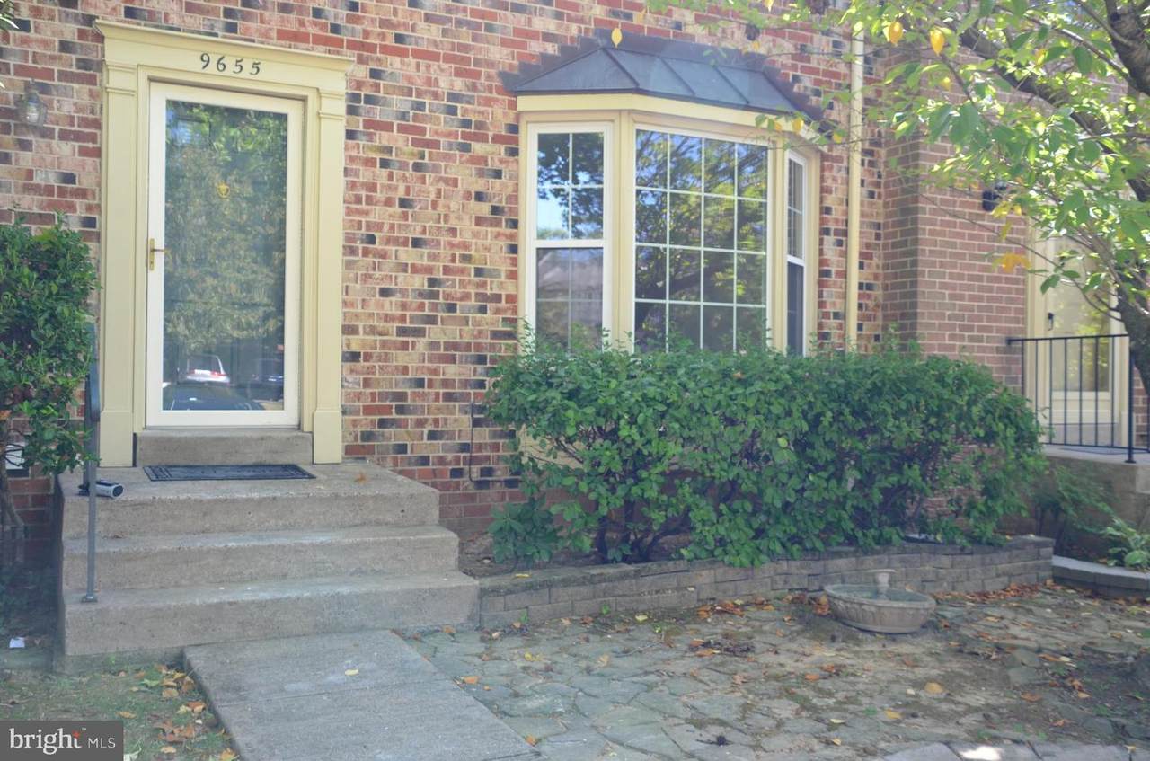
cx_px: 575
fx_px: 1052
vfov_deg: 39.8
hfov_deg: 57.3
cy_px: 380
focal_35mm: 33
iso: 400
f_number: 4.5
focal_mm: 22
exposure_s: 1/80
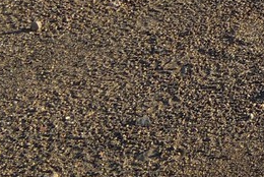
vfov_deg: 7.2
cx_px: 767
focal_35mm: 172
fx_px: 1263
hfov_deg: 9.6
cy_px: -350
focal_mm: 28
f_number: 13
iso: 200
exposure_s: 1/250
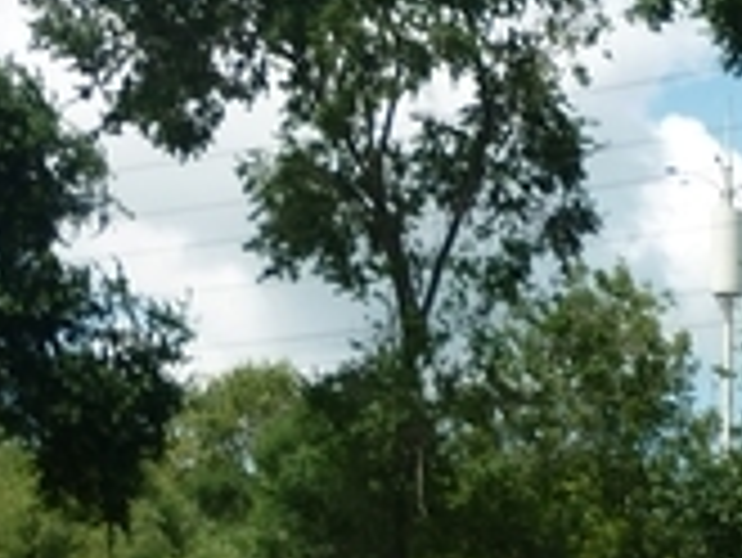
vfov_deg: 11.1
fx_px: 2746
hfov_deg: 14.7
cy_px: 868
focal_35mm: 128
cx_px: 971
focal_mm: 5.5
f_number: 8
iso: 80
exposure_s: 1/160
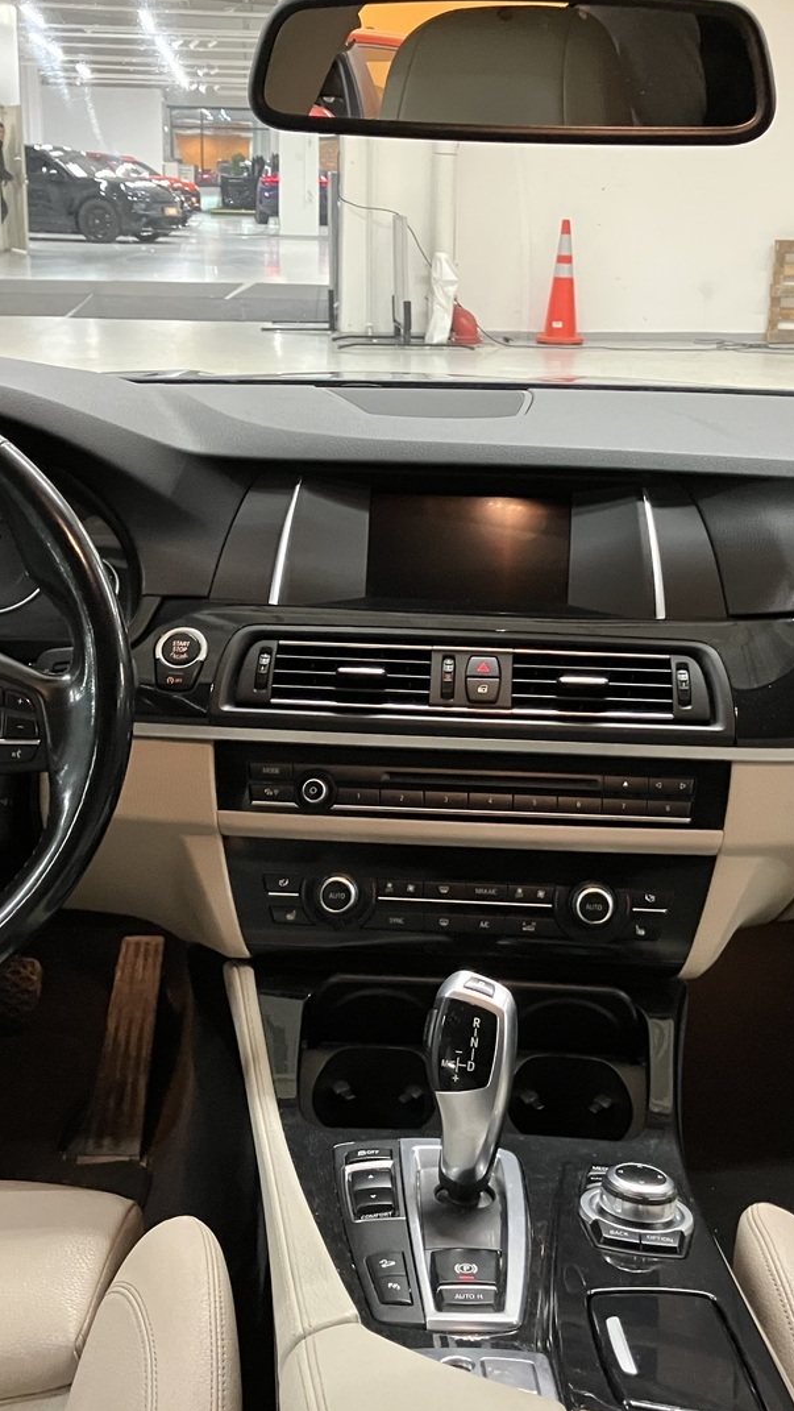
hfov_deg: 29.0
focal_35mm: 41
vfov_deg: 49.4
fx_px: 1533
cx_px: 421
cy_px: 704
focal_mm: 3.99
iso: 320
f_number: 1.8
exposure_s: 1/60
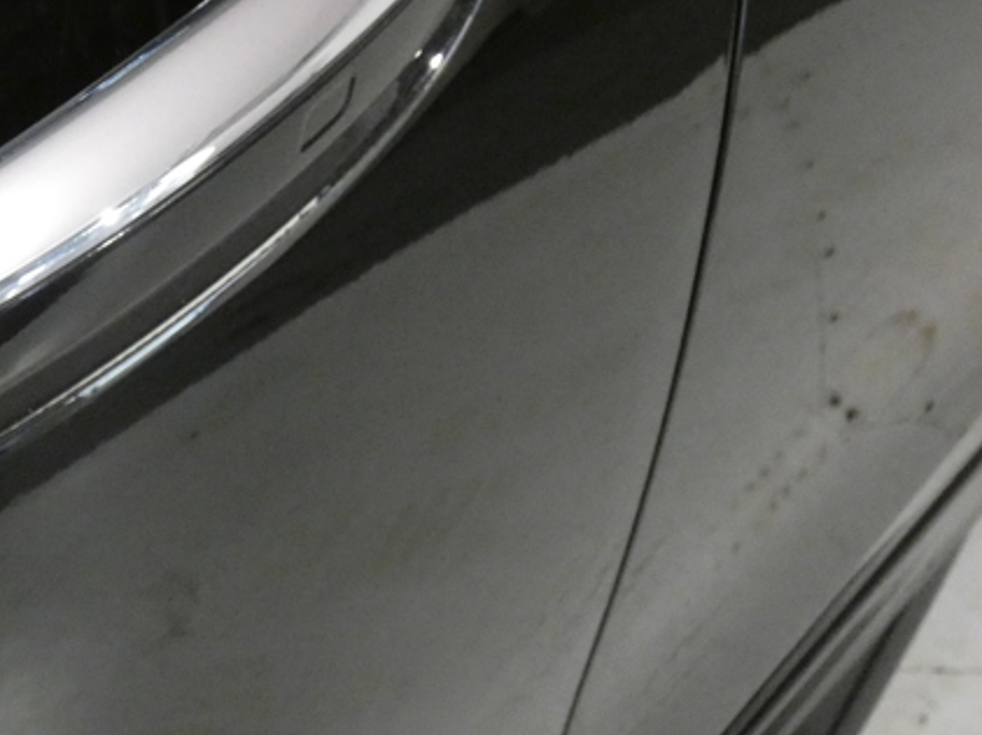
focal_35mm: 78
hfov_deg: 24.3
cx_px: 79
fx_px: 2211
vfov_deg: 18.8
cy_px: 208
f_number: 3.6
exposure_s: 1/50
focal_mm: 7.3
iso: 1600
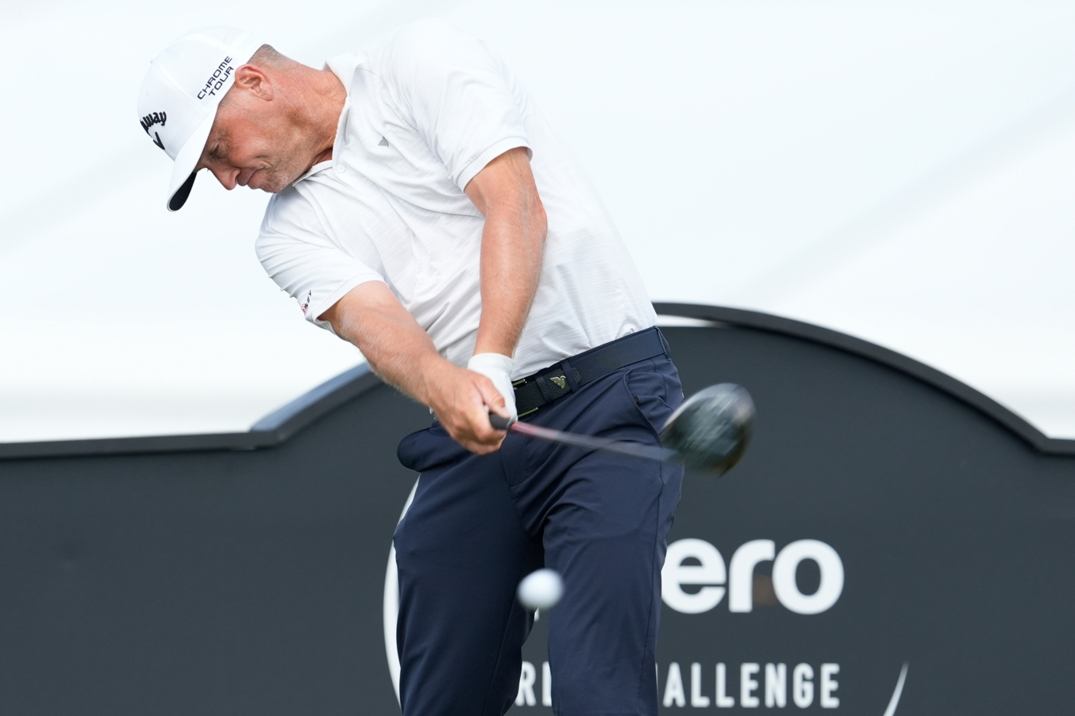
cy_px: 358
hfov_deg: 3.4
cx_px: 538
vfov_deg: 2.3
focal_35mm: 600
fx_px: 17911
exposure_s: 1/1250
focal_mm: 600
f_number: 5
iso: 500
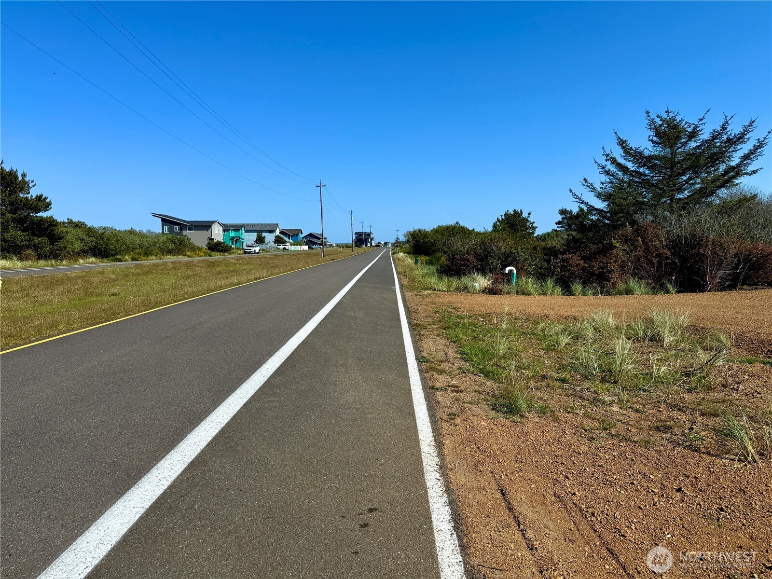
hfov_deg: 71.6
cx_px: 386
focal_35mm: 24
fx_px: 535
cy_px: 290
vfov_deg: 56.8
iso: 80
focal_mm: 6.76
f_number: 1.78
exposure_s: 1/6173
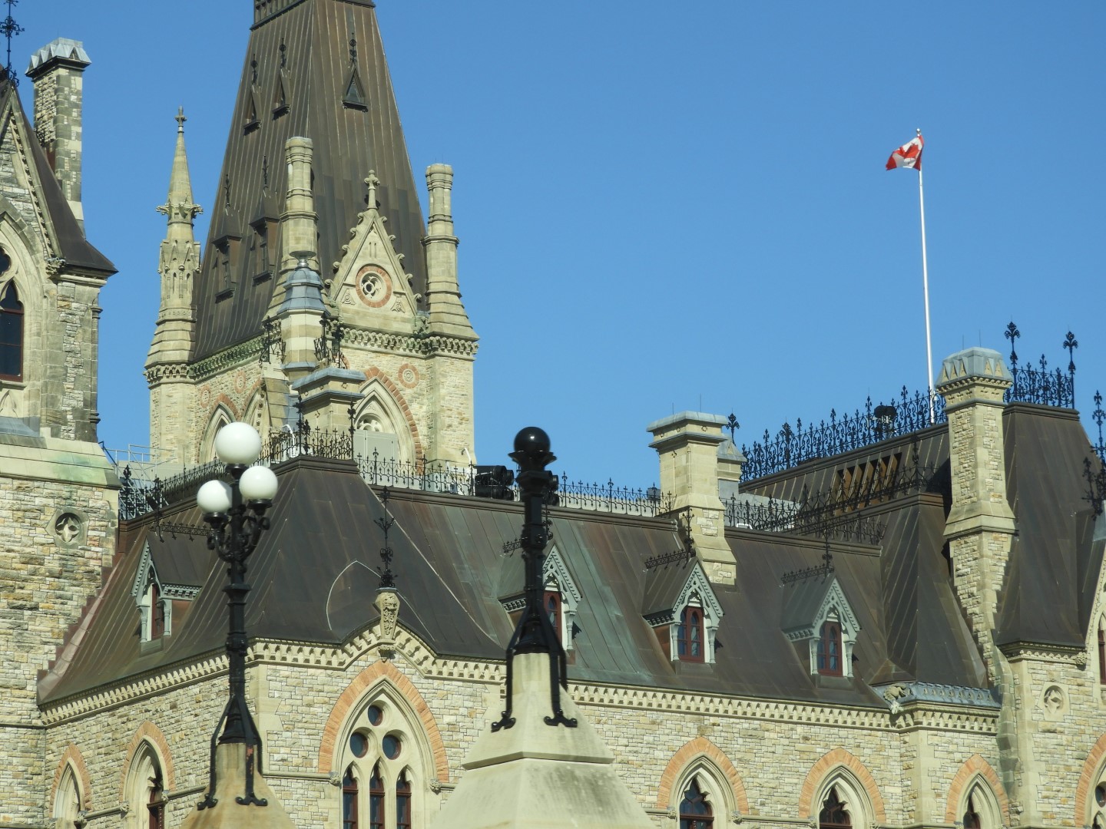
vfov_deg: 12.9
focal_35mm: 115
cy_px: 414
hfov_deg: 17.1
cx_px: 553
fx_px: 3674
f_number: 5
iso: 100
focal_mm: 20.6
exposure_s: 1/500
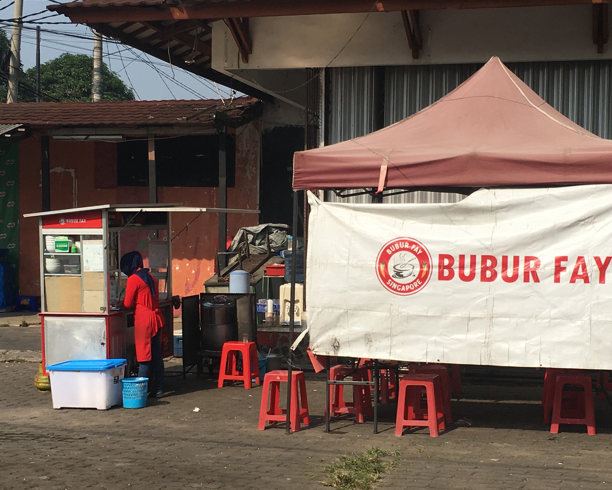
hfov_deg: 30.5
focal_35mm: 62
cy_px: 291
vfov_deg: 24.6
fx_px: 1123
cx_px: 342
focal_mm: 4.15
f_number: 2.2
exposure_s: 1/1709
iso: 25
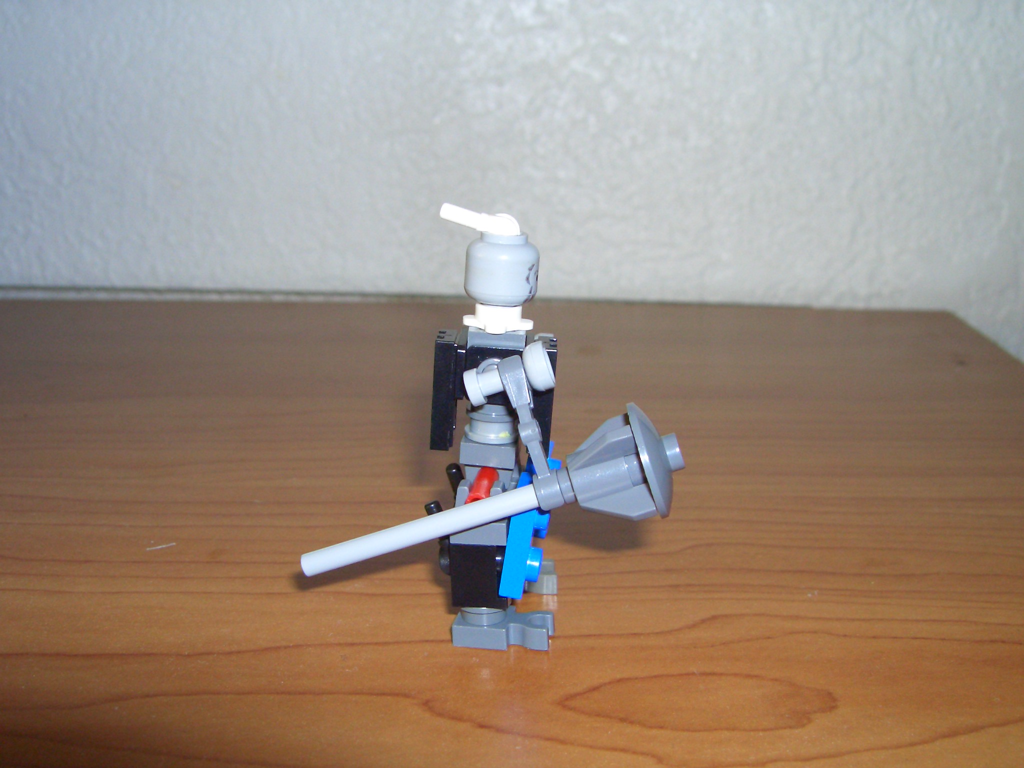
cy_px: 384
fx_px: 1154
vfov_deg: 36.8
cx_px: 512
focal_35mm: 39
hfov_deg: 47.9
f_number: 4.8
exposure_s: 1/60
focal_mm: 8
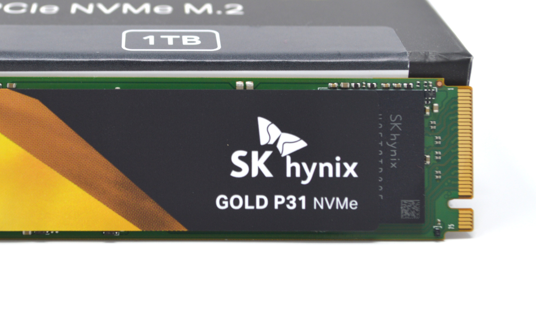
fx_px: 1125
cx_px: 170
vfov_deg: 16.9
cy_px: 113
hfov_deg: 26.6
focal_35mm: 77
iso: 200
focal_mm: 36
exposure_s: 1/80
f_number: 6.3
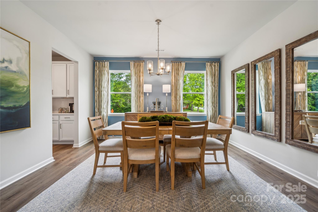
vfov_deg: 81.2
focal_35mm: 14
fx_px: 124
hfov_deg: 104.3
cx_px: 159
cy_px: 106
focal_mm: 14
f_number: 7.1
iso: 160
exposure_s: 1/25
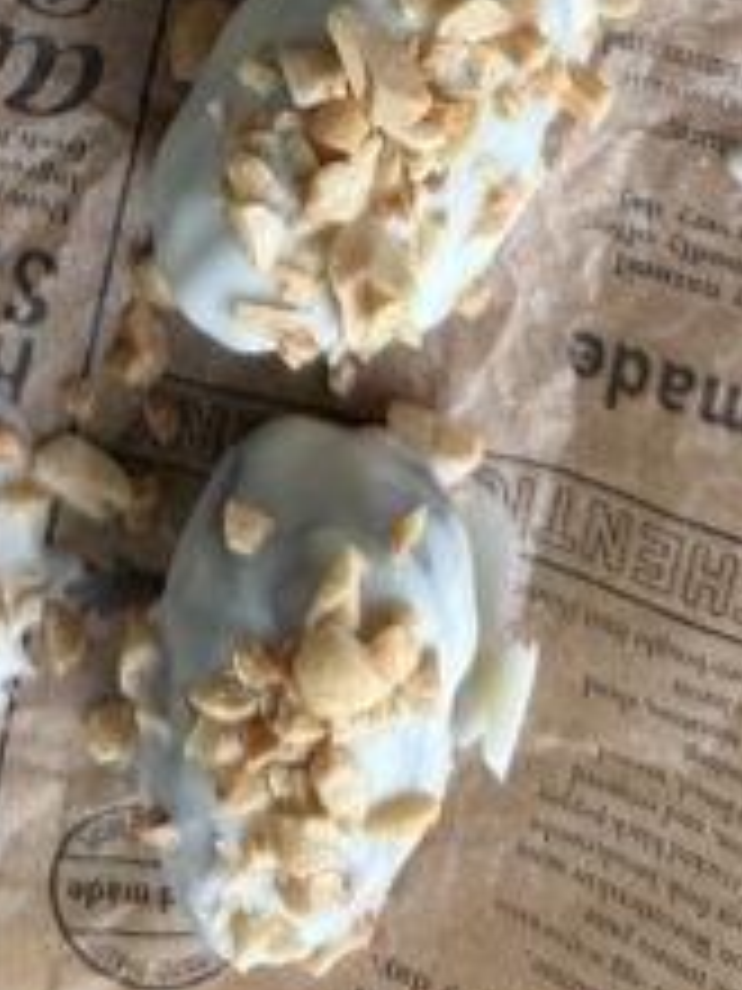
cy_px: -461
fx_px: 2286
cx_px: 189
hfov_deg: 18.3
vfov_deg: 21.0
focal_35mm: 80
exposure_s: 1/121
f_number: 1.78
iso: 64
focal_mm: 6.76
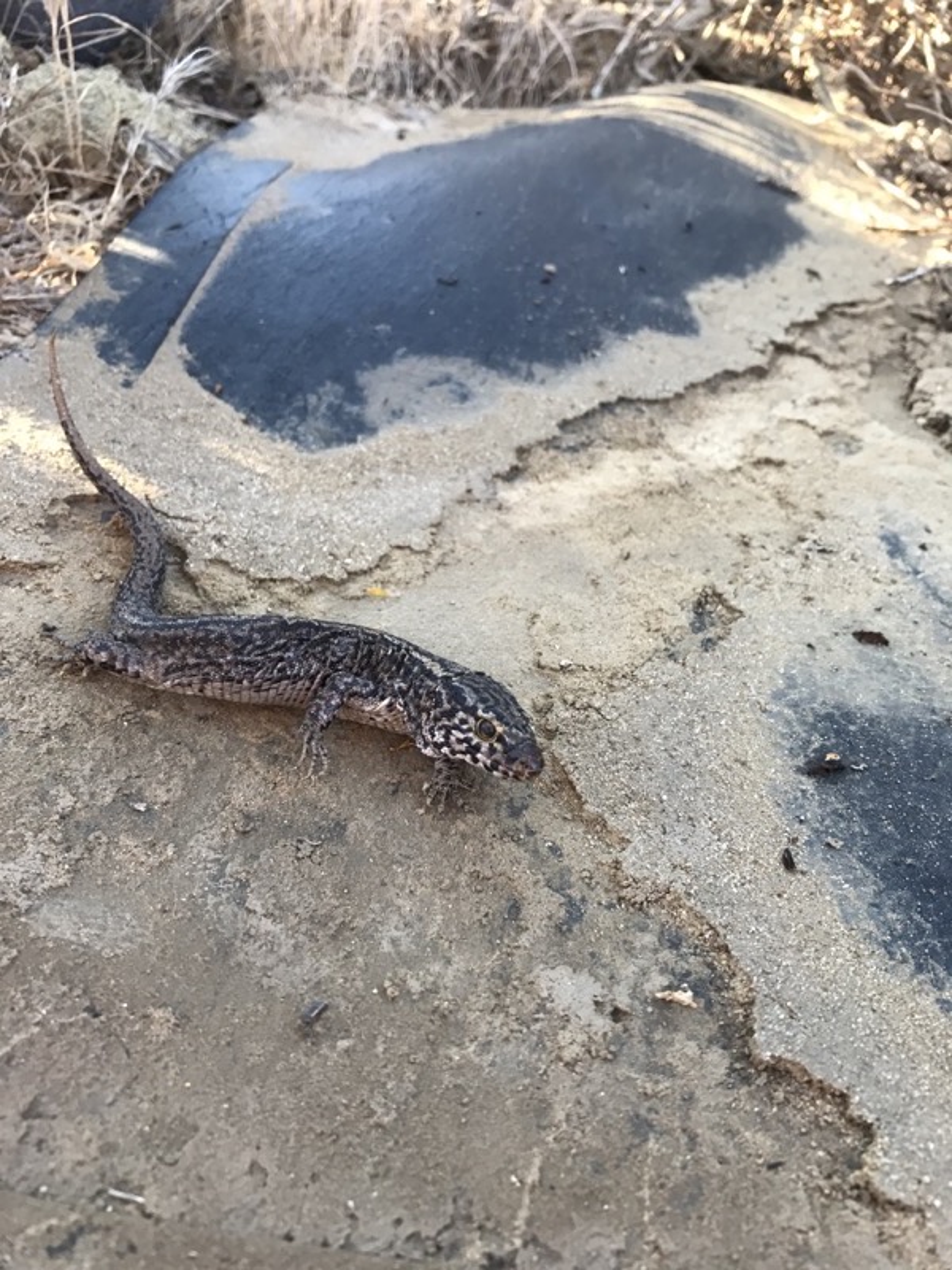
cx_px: 476
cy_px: 635
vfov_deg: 63.4
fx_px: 1027
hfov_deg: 49.7
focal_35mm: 28
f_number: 1.8
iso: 32
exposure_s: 1/120
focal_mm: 3.99
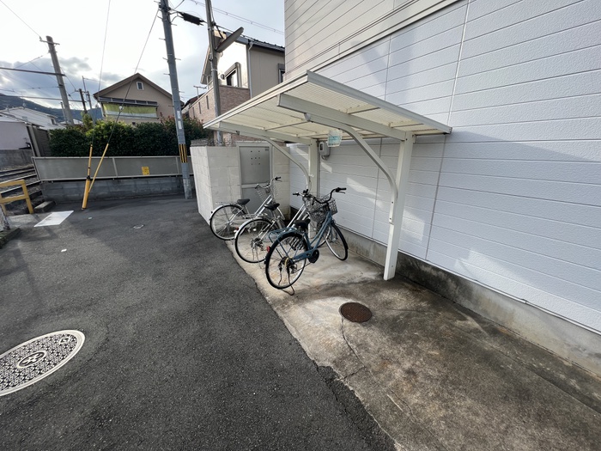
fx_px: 226
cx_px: 300
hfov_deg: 106.2
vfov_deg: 89.9
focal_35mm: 13
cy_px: 226
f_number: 1.8
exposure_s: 1/313
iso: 32
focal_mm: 1.57
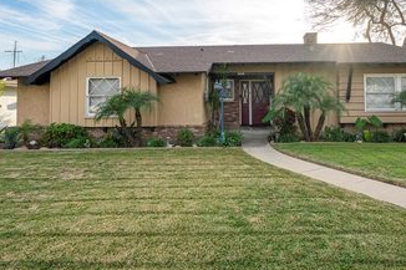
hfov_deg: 75.2
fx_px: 259
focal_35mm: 23
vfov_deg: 54.0
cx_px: 247
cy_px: 90
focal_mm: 15
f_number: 4.5
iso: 100
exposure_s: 1/320
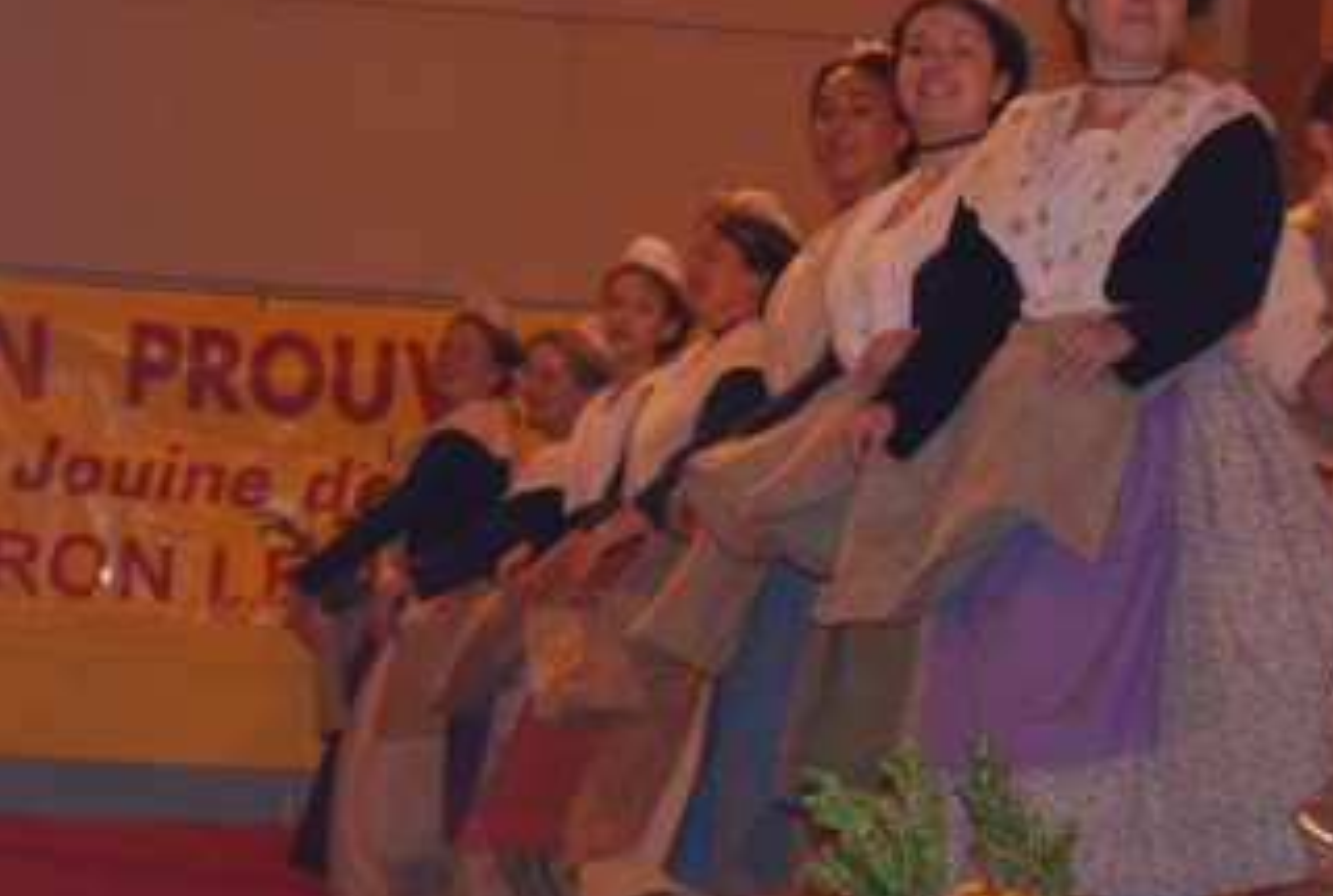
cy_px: 290
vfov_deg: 9.6
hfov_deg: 14.2
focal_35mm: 144
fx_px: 5344
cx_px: 854
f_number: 5.6
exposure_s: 1/60
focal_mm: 48
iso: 360
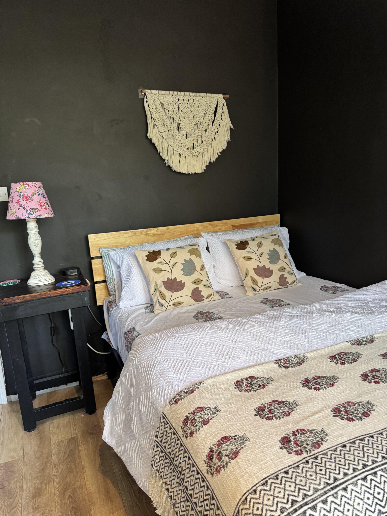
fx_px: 358
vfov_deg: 71.6
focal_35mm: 24
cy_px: 258
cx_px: 194
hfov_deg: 56.8
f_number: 1.78
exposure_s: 1/50
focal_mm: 6.76
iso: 320
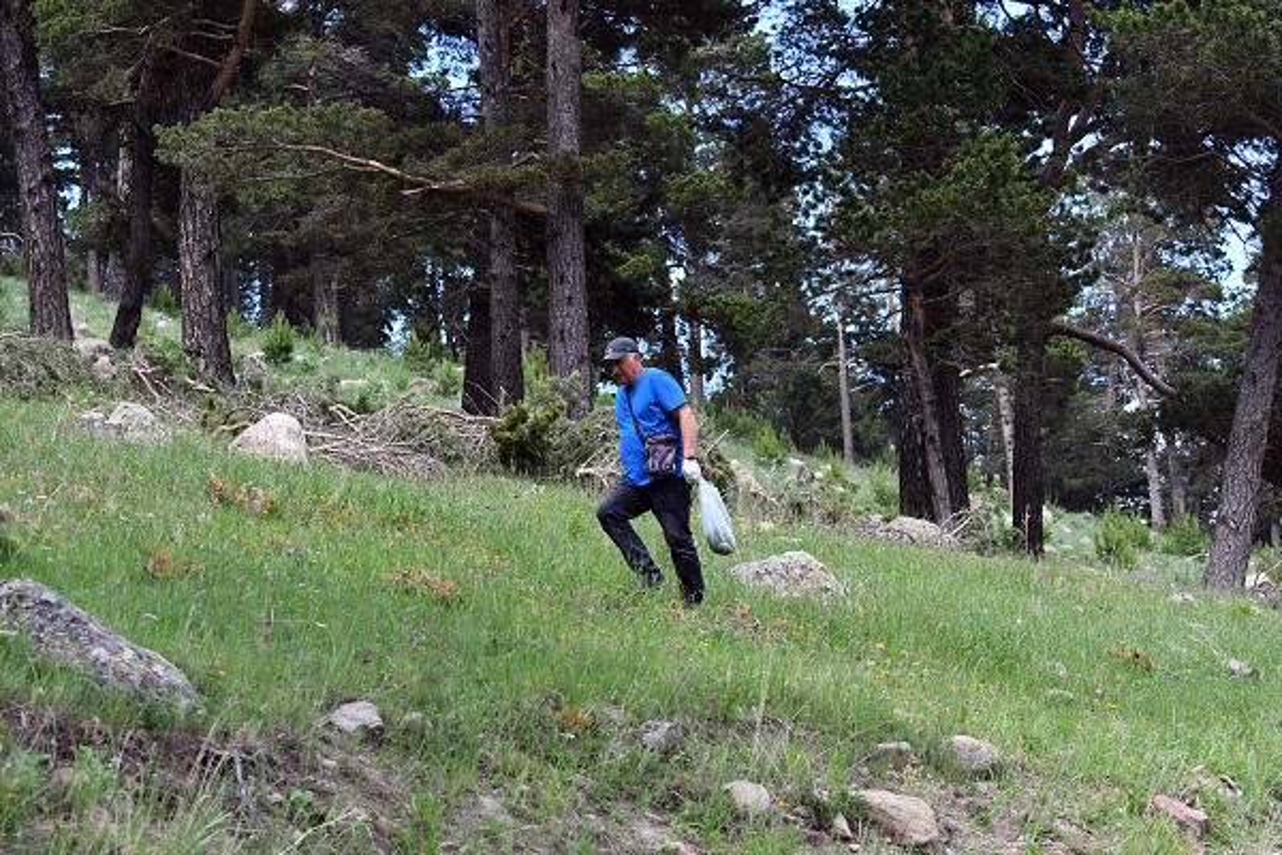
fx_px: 3739
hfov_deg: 19.5
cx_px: 641
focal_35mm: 105
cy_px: 428
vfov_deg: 13.0
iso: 1000
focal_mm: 70
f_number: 4.5
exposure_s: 1/3200
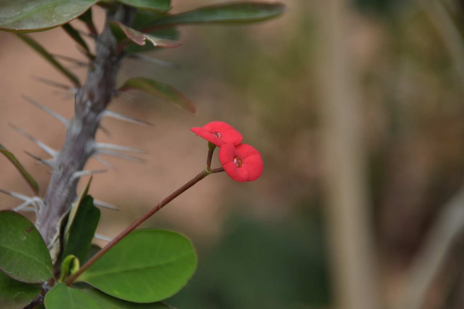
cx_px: 232
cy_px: 154
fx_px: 2704
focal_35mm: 210
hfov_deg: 9.8
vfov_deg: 6.5
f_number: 6
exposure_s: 1/250
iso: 200
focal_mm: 140
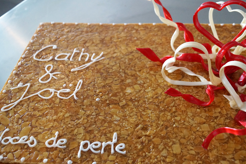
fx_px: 273
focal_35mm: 40
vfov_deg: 33.3
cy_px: 79
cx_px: 149
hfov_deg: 48.2
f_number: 4
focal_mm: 20
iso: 1000
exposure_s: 1/160
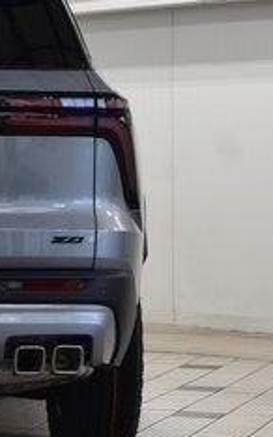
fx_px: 1895
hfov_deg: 8.1
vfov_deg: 13.2
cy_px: 186
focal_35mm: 159
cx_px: -148
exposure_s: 1/20
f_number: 6.3
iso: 400
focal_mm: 38
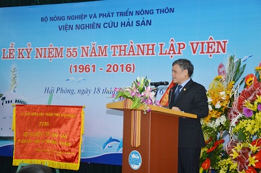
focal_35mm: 72
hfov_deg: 28.1
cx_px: 130
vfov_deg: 18.8
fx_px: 521
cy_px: 86
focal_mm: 48
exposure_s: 1/60
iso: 200
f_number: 4.8
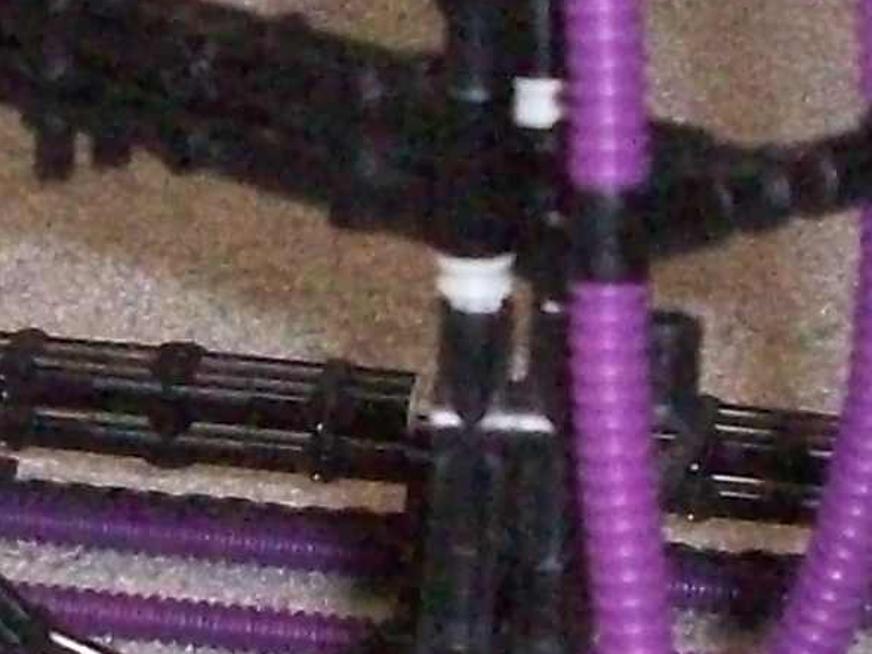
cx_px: -182
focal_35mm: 192
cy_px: 448
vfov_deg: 7.7
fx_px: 4838
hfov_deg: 10.1
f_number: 2.8
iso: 800
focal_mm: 6.2
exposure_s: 1/128
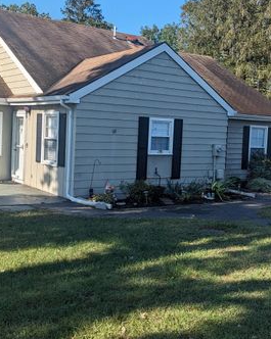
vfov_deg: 39.5
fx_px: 472
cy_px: 140
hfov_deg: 32.0
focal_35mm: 47
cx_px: 152
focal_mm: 6.81
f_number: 1.85
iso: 45
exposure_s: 1/1984
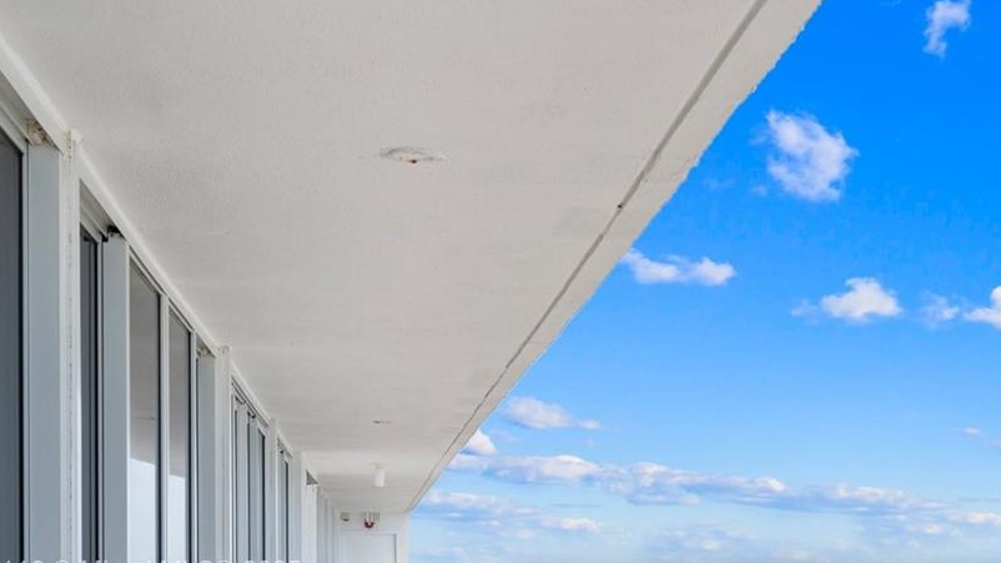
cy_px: 573
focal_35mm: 71
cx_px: 901
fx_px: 1884
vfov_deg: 16.6
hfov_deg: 28.6
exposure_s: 1/160
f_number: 11
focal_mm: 34
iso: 320
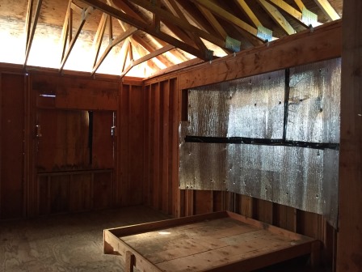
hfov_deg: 61.7
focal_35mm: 29
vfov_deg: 48.2
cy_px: 136
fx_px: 303
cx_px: 181
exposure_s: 1/24
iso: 250
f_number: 2.2
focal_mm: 4.15
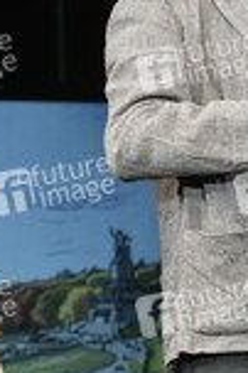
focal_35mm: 311
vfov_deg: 6.6
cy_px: 125
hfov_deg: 4.4
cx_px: 478
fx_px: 3221
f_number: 6.3
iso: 3200
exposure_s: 1/200
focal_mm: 105
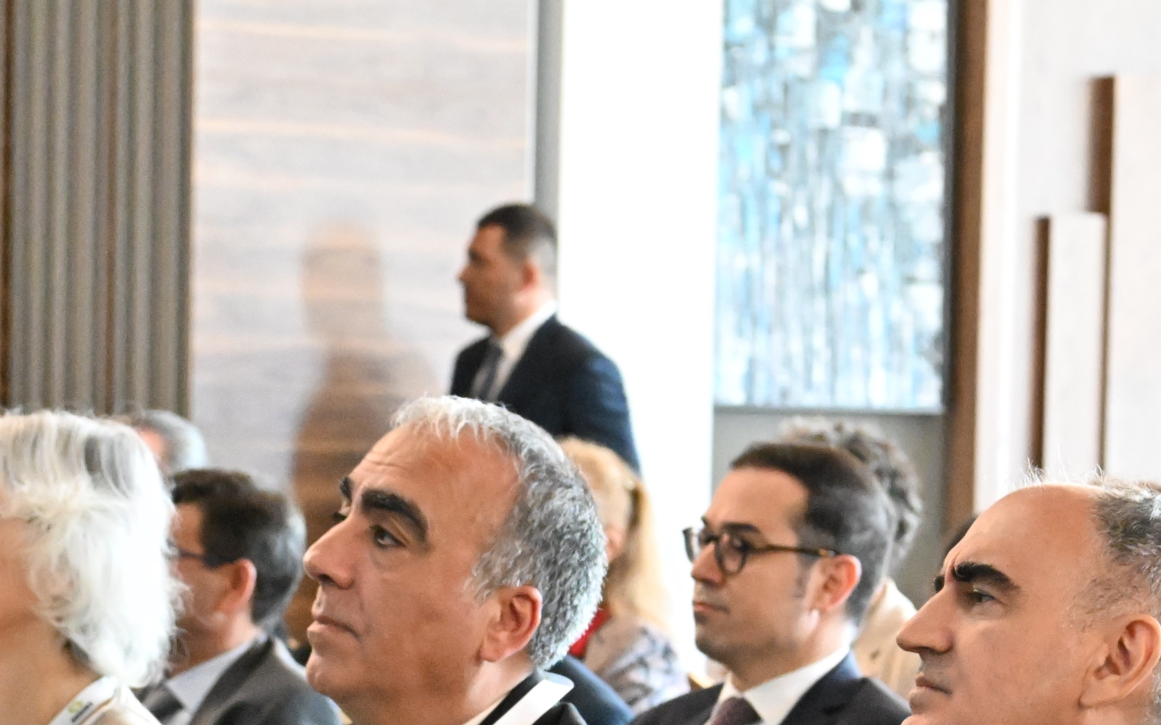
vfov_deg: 6.9
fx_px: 5949
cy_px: 981
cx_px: 652
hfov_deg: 11.1
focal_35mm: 188
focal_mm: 70
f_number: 7.1
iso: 11400
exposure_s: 1/125
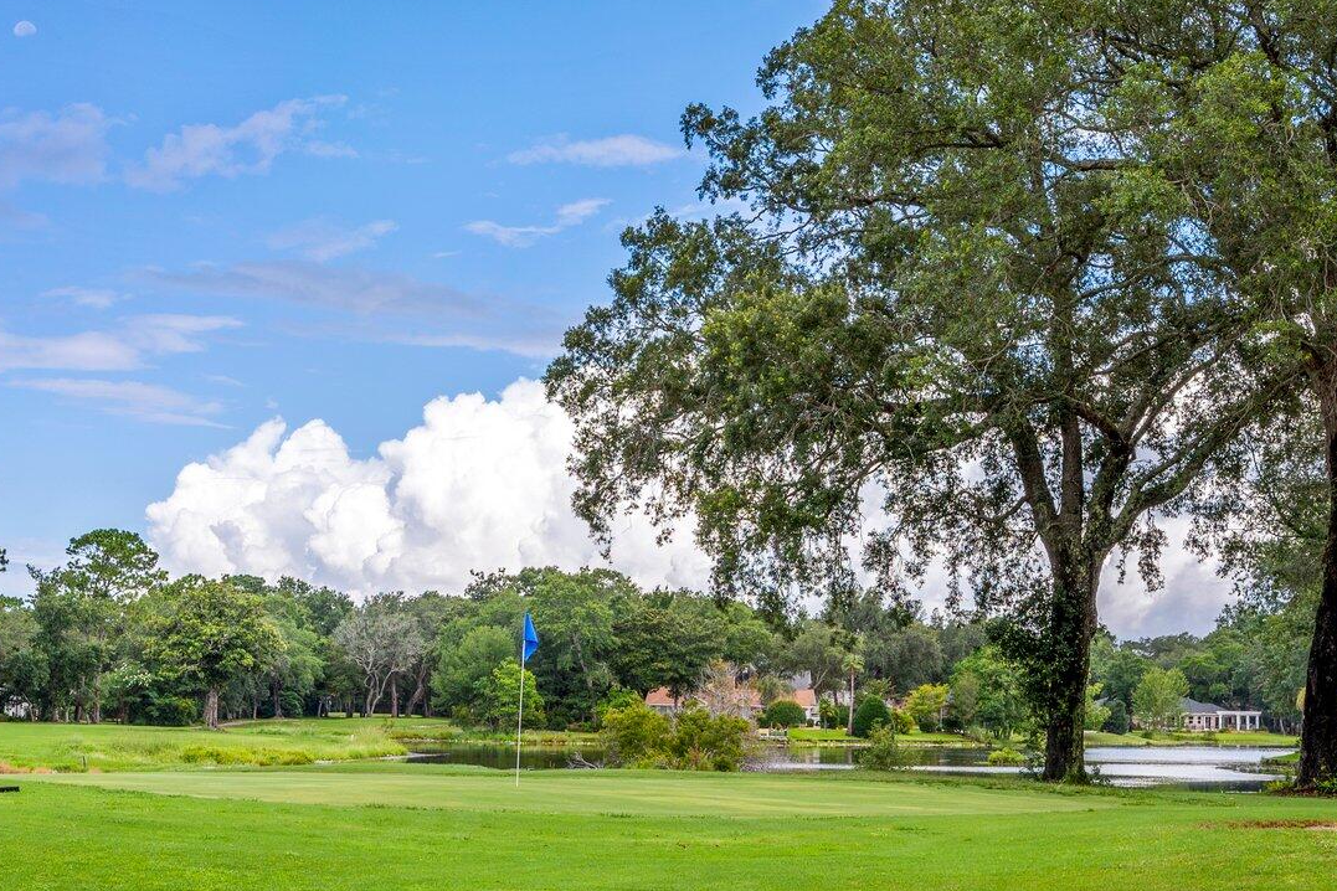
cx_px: 442
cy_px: 627
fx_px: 2117
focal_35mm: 57
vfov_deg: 23.6
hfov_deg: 34.7
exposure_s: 1/250
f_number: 9
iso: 100
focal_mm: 30
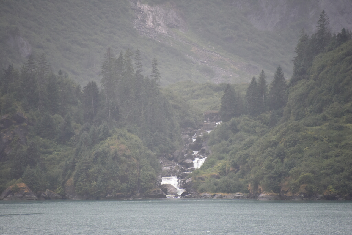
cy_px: 118
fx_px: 2934
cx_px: 176
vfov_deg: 4.6
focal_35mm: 300
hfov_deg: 6.9
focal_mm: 300
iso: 2000
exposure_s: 1/640
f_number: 5.6
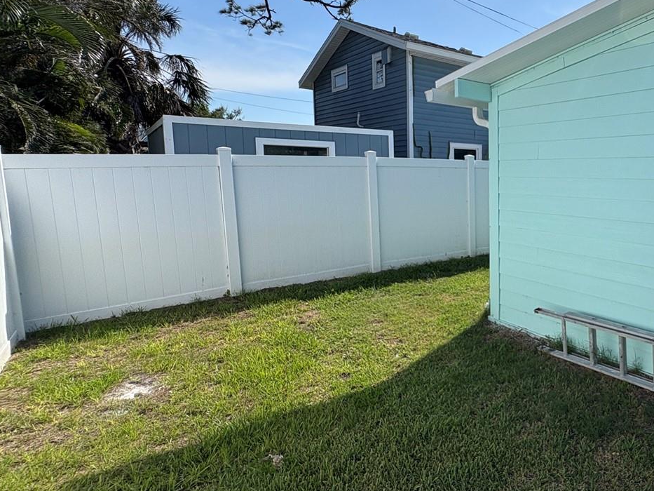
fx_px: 453
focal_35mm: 24
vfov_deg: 56.7
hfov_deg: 63.0
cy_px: 221
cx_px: 556
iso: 50
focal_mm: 2.22
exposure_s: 1/1976
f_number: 2.2
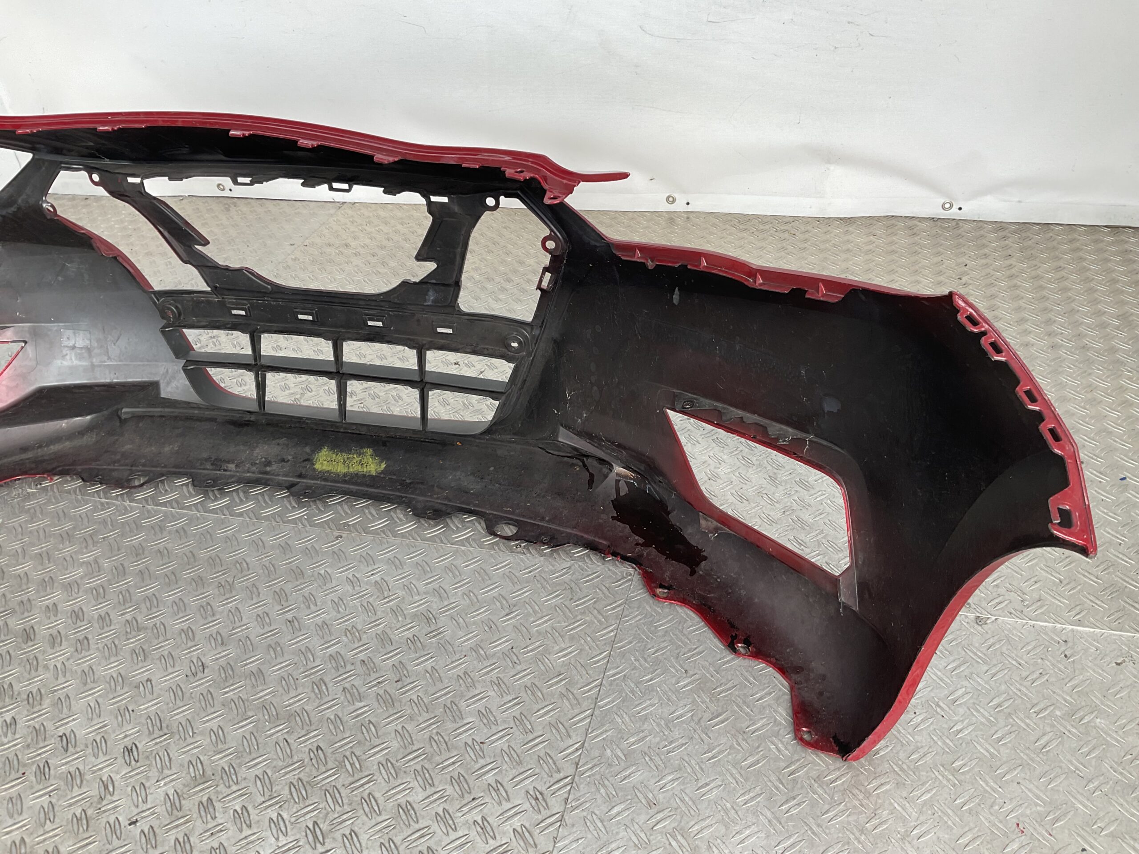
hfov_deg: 61.7
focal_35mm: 29
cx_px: 570
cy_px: 427
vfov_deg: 48.2
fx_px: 954
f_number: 1.8
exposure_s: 1/113
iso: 16
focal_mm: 3
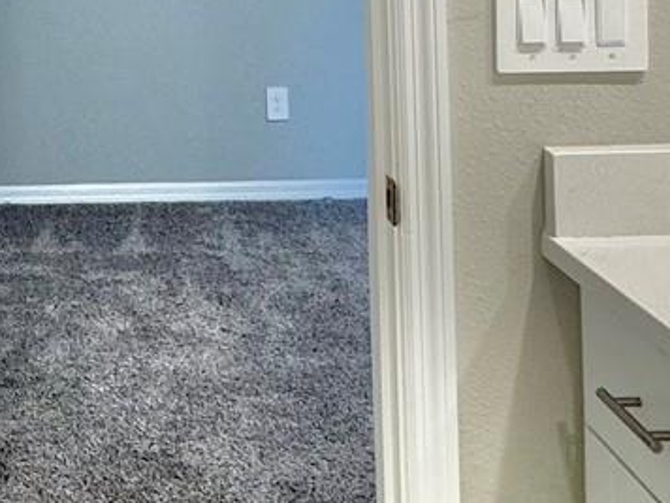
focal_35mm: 63
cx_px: -8
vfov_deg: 21.6
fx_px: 1219
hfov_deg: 28.7
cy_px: -96
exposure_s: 1/60
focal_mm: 2.22
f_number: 2.2
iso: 160
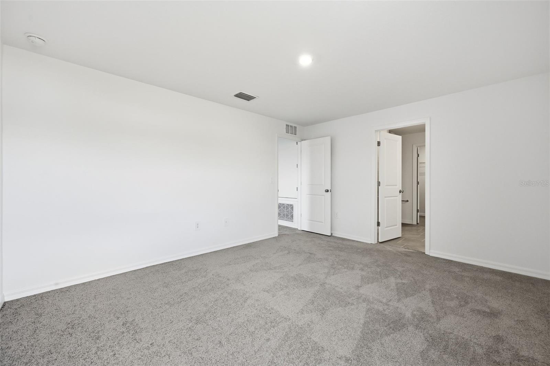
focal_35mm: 14
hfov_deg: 104.3
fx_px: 214
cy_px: 183
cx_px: 275
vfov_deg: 81.1
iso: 1000
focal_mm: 14
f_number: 7.1
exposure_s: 1/800
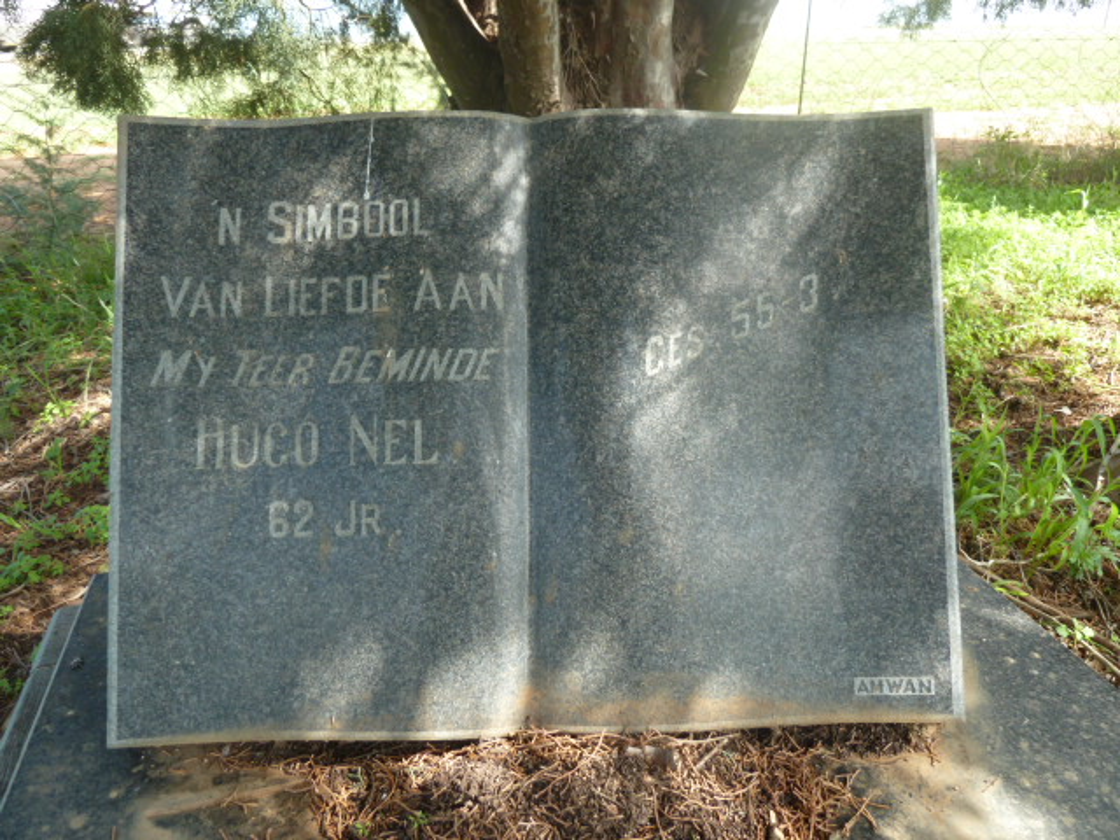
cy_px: 420
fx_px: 809
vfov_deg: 54.9
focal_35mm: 25
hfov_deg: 69.4
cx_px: 560
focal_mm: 4.1
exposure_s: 1/100
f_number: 3.3
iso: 80
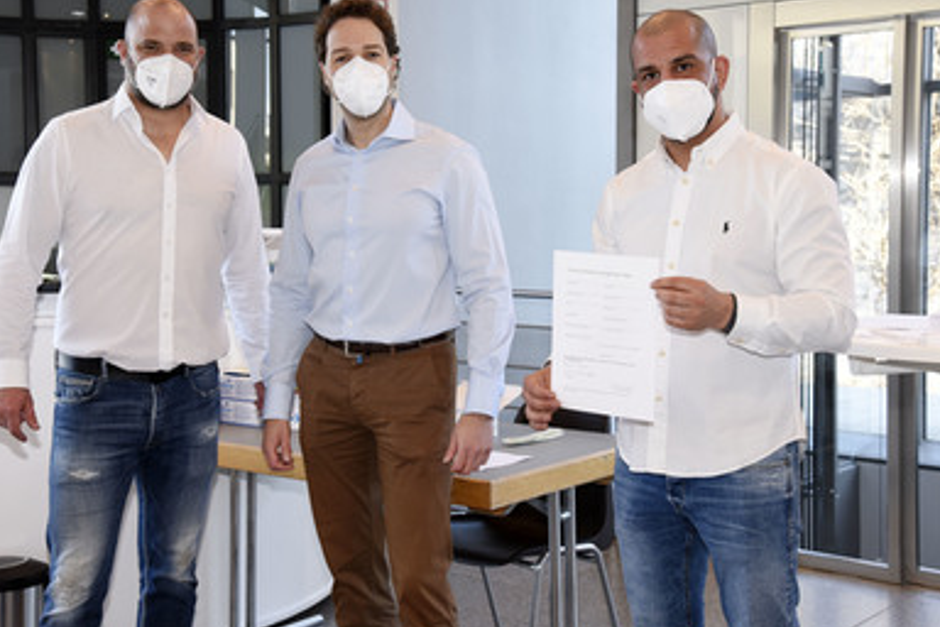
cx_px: 395
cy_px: 284
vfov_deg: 25.0
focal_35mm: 54
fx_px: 1410
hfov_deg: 36.8
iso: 1250
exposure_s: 1/125
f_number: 6.3
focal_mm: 46
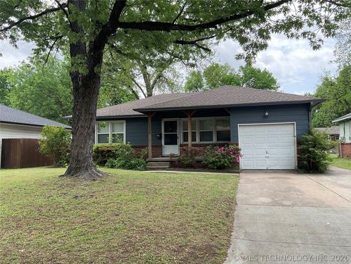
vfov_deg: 48.2
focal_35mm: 29
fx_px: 294
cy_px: 132
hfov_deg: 61.7
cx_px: 176
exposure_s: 1/635
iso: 16
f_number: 1.8
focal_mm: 3
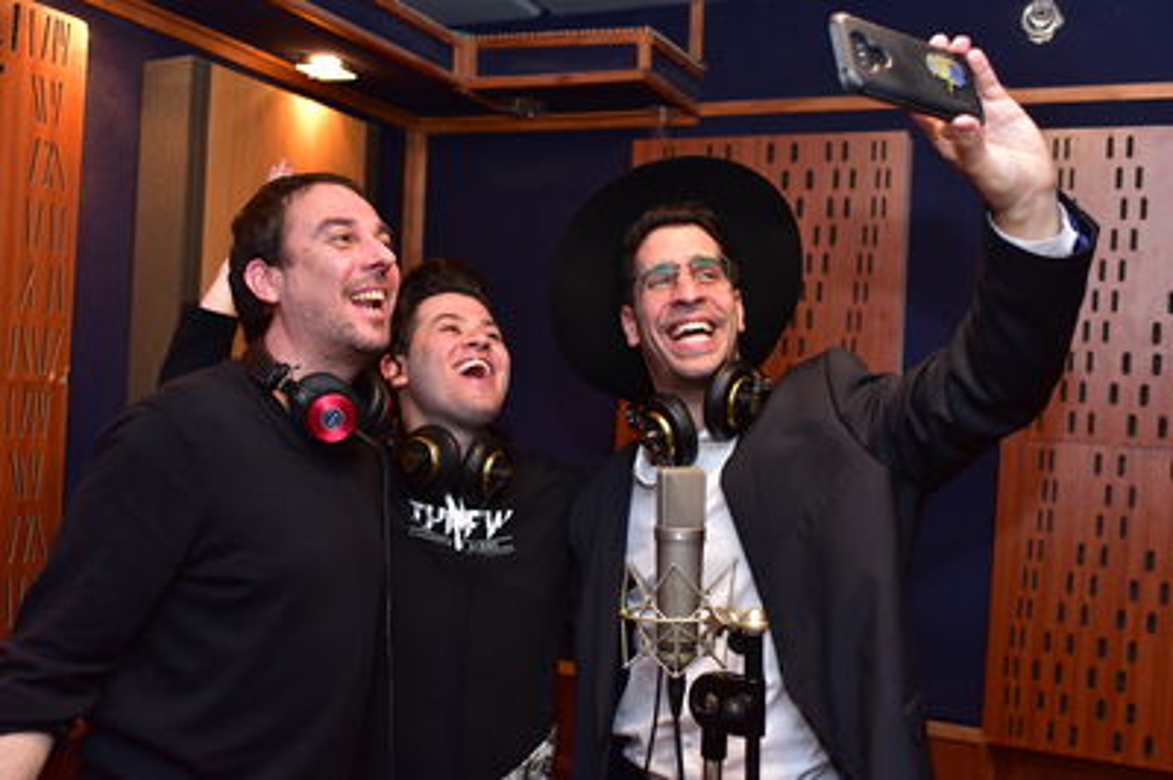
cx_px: 586
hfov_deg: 54.5
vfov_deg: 37.8
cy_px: 390
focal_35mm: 35
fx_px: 1139
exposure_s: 1/125
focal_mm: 35
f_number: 3.5
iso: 1600
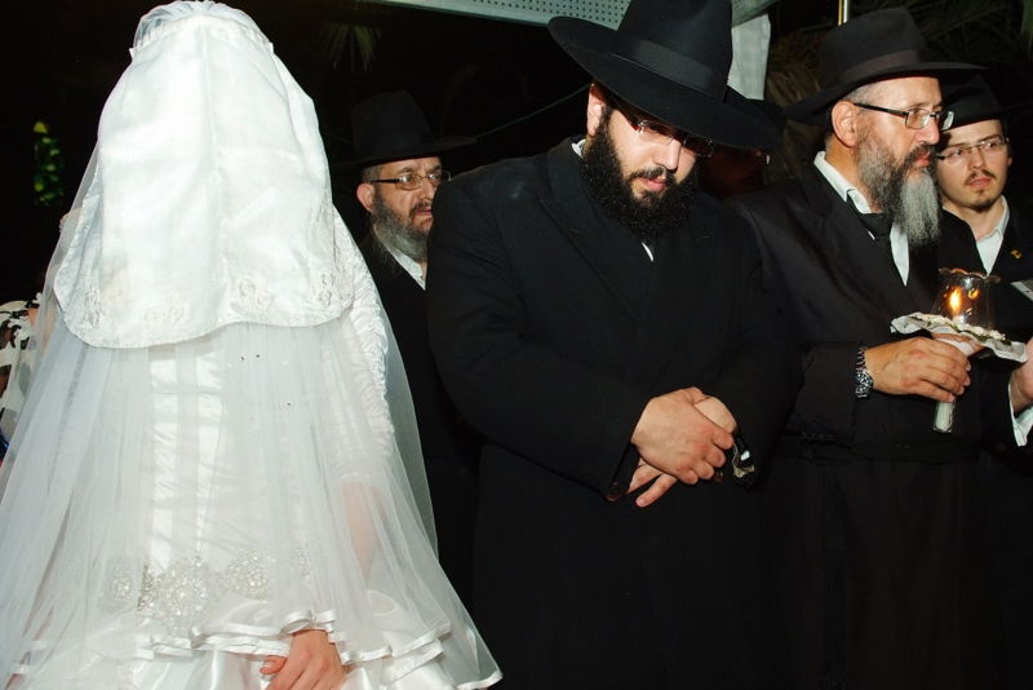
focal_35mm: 26
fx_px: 746
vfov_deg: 49.6
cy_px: 345
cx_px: 516
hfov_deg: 69.4
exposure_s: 1/100
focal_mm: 17
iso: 500
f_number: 5
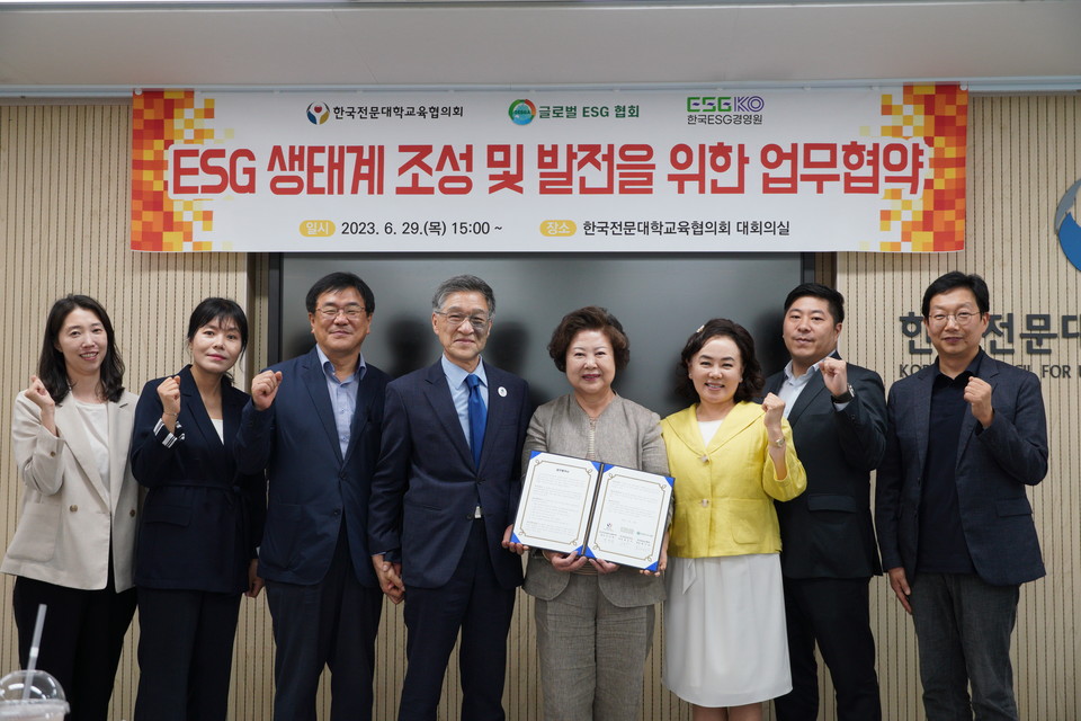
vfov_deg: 27.3
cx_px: 540
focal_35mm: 50
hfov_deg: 40.0
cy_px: 360
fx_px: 1486
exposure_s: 1/60
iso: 500
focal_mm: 33
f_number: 4.5
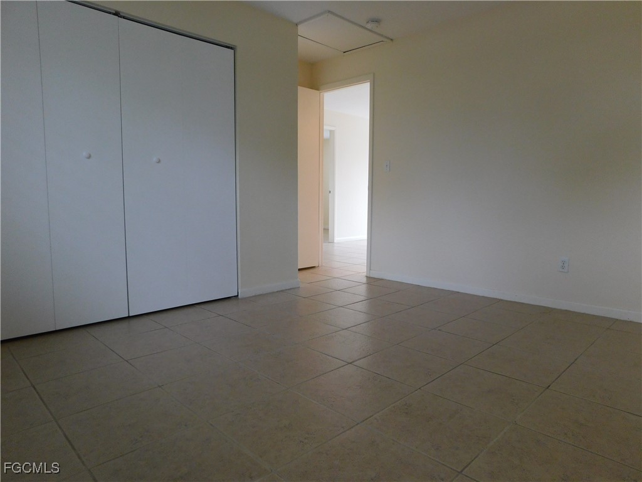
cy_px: 241
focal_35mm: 23
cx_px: 321
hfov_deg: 73.9
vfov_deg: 58.9
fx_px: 427
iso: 250
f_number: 3
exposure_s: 1/30
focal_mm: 4
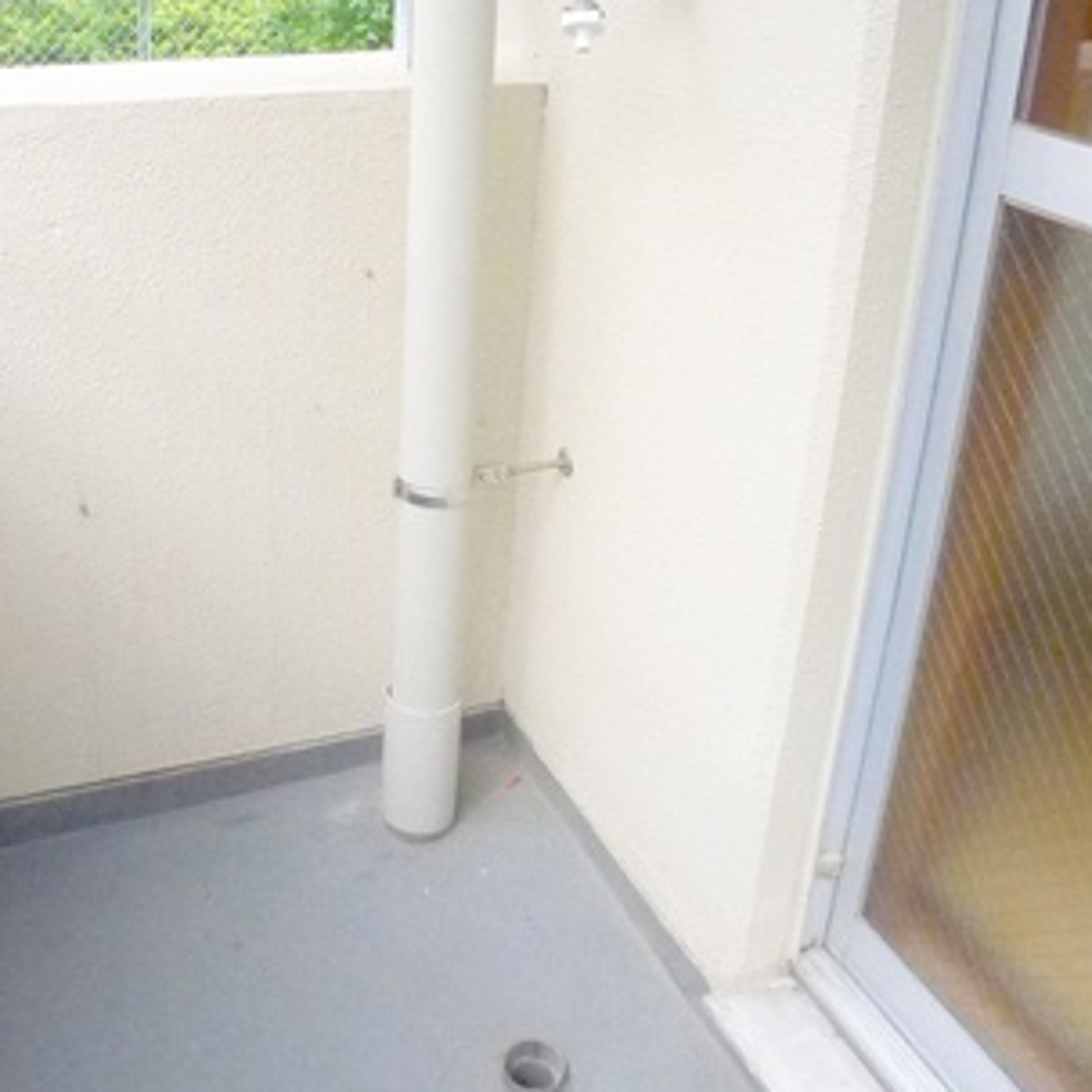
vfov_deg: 34.1
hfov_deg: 34.4
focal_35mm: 49
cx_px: 384
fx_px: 1749
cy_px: 292
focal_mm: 5.1
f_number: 5.6
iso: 800
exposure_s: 1/800
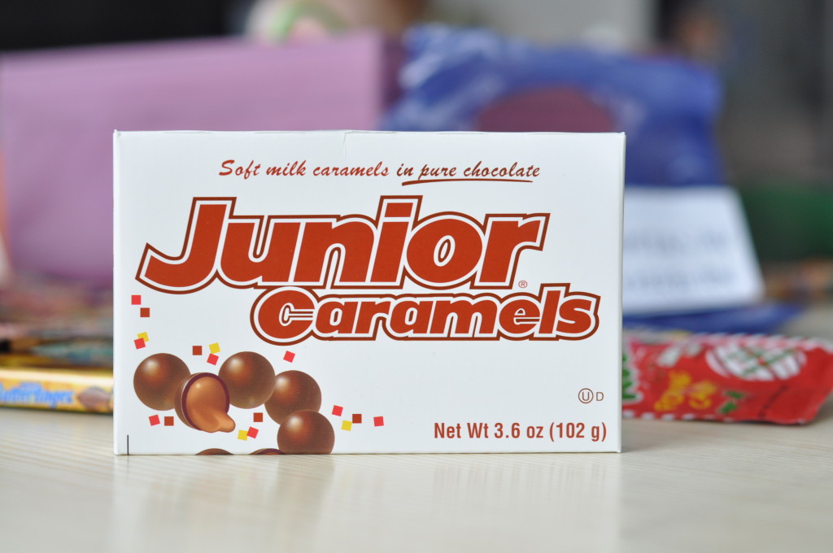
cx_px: 416
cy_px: 276
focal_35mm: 75
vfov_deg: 18.1
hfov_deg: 27.0
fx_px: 1733
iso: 400
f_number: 4
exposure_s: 1/60
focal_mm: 50
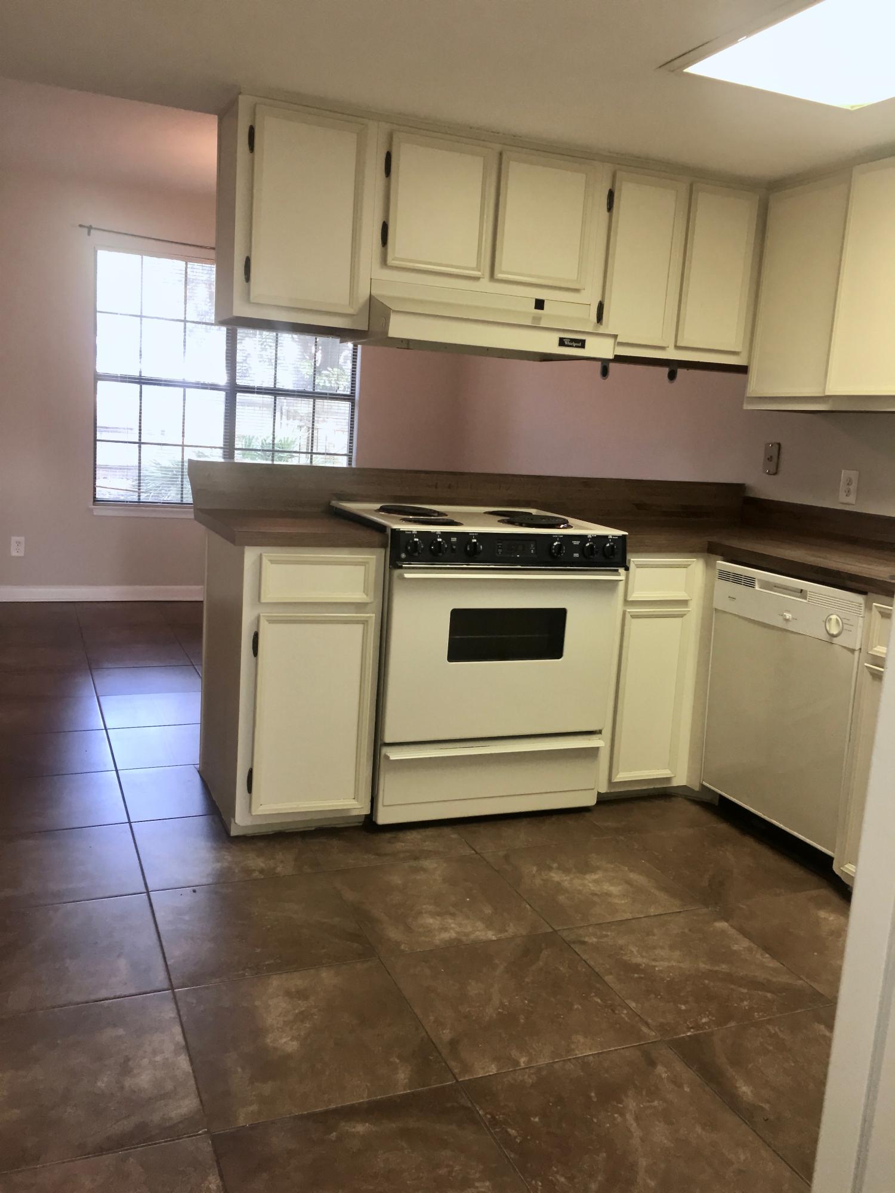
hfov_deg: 48.2
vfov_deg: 61.7
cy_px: 596
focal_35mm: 29
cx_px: 448
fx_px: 1000
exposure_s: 1/30
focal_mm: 4.15
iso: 125
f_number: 2.2
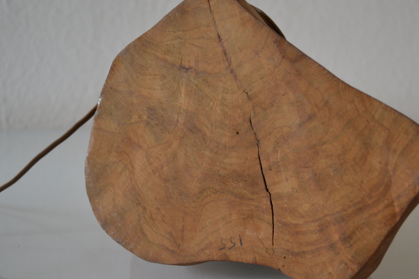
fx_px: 628
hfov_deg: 36.8
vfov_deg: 25.0
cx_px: 233
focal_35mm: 54
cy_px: 158
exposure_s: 1/15
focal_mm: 28
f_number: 4.5
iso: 640
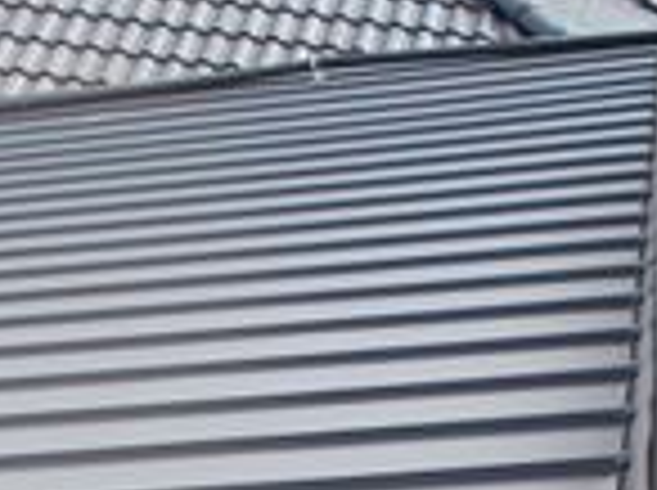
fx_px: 2160
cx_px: 207
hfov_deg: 17.2
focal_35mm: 114
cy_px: 593
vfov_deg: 12.6
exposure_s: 1/250
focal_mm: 4.6
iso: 80
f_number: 3.2
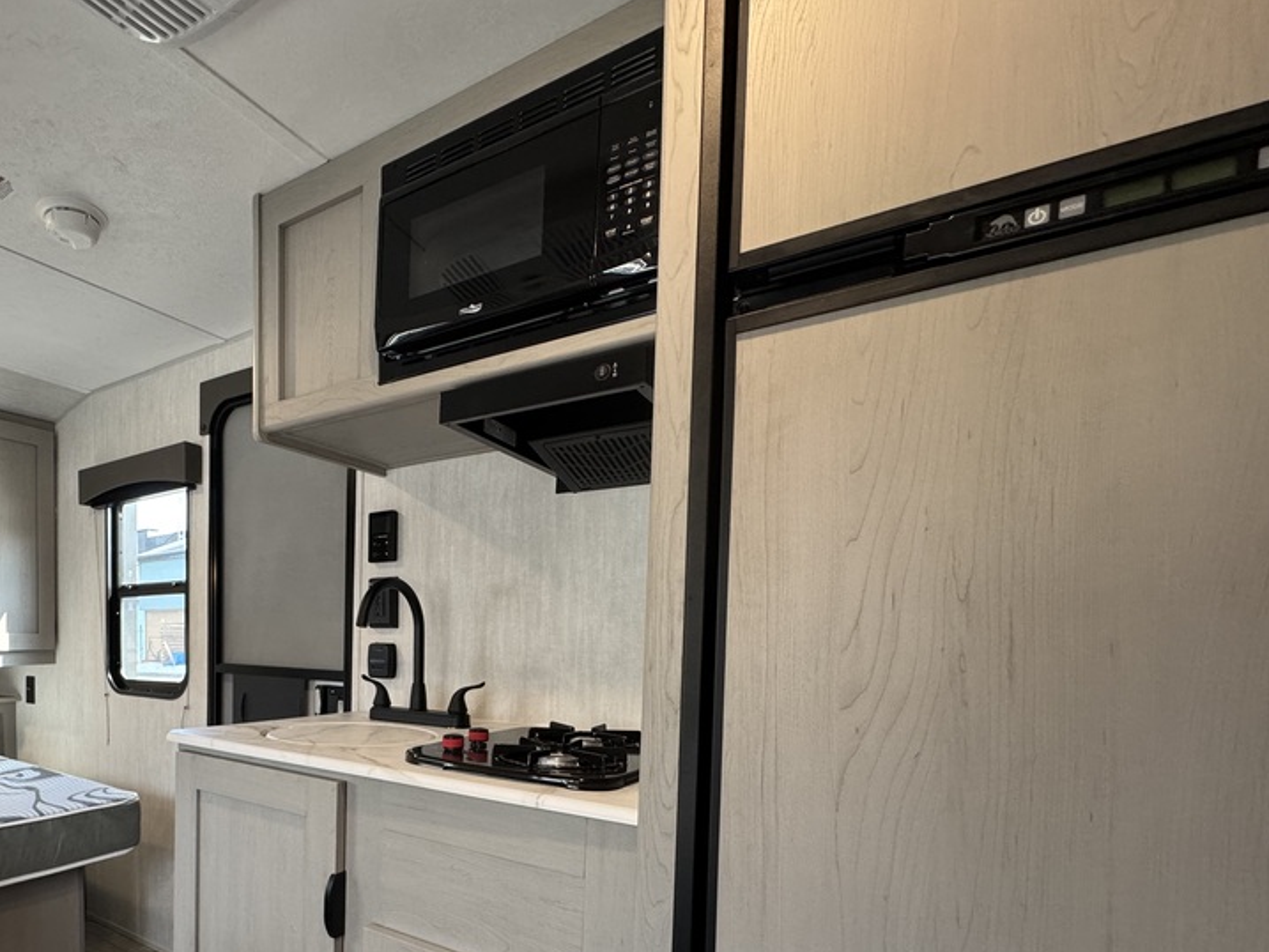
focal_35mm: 20
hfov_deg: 77.5
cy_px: 674
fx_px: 733
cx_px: 368
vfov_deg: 63.4
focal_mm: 2.22
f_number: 2.2
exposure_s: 1/99
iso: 250
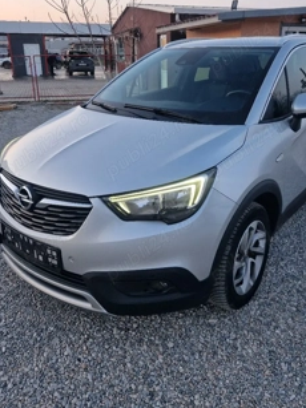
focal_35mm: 30
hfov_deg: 46.6
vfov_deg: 59.4
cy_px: 161
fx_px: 354
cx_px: 176
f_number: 1.8
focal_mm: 5.4
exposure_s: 1/50
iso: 64
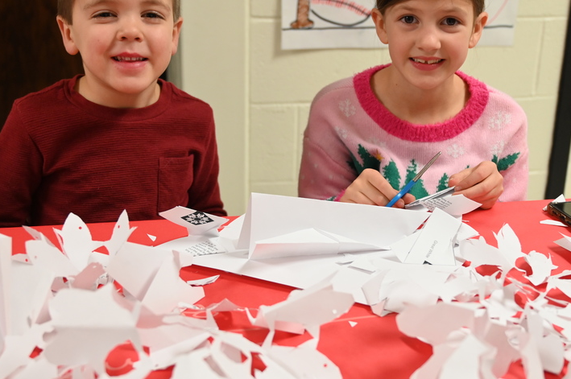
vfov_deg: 25.9
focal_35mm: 52
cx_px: 300
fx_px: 824
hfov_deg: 38.2
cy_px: 197
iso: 2000
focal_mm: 36
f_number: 4
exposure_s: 1/125
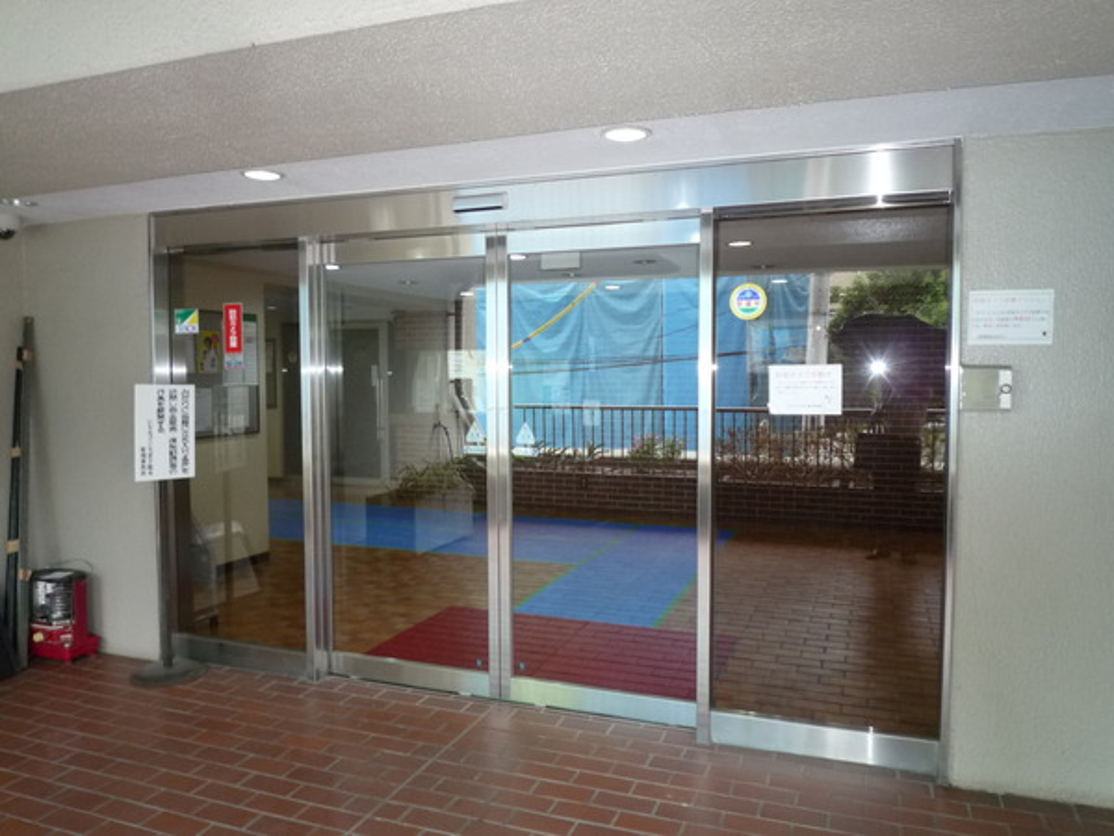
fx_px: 805
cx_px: 557
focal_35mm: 25
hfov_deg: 69.4
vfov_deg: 54.9
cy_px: 418
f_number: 2.8
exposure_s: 1/30
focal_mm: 4.4
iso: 200
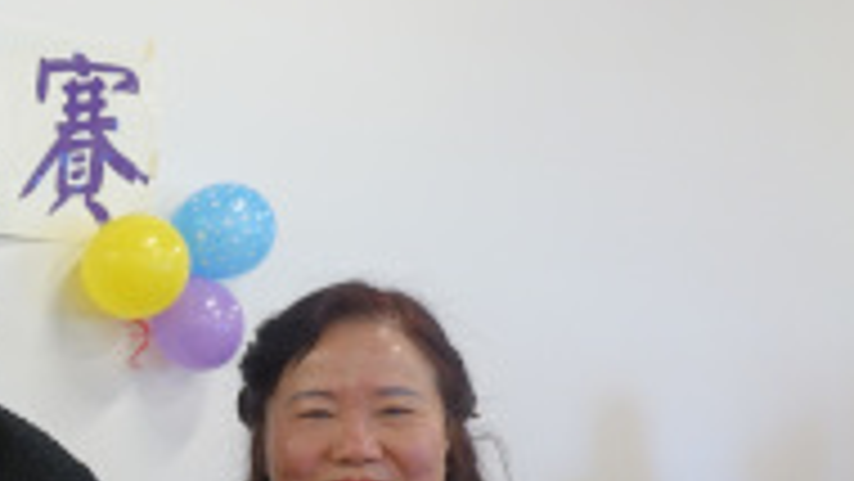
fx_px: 1495
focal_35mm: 66
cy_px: 497
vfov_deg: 17.8
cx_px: -238
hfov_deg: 27.1
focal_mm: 8.8
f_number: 2.8
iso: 160
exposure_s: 1/30
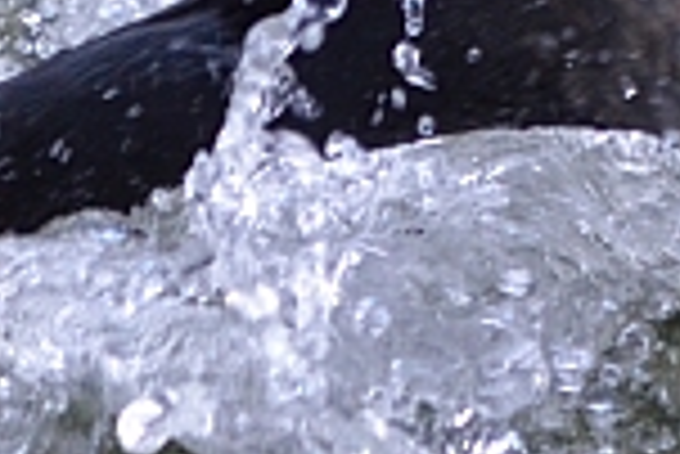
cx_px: 1324
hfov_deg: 3.7
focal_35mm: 557
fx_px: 10538
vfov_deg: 2.5
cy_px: -580
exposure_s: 1/500
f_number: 5.6
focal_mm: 55
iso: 1100
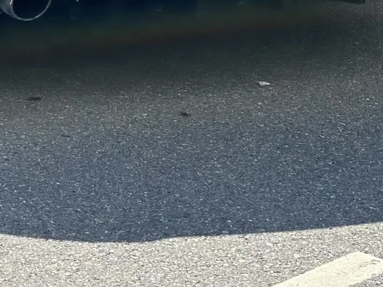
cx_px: -21
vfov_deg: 8.7
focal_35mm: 165
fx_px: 1825
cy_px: -205
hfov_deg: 11.8
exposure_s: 1/3155
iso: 100
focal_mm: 6.86
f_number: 1.78
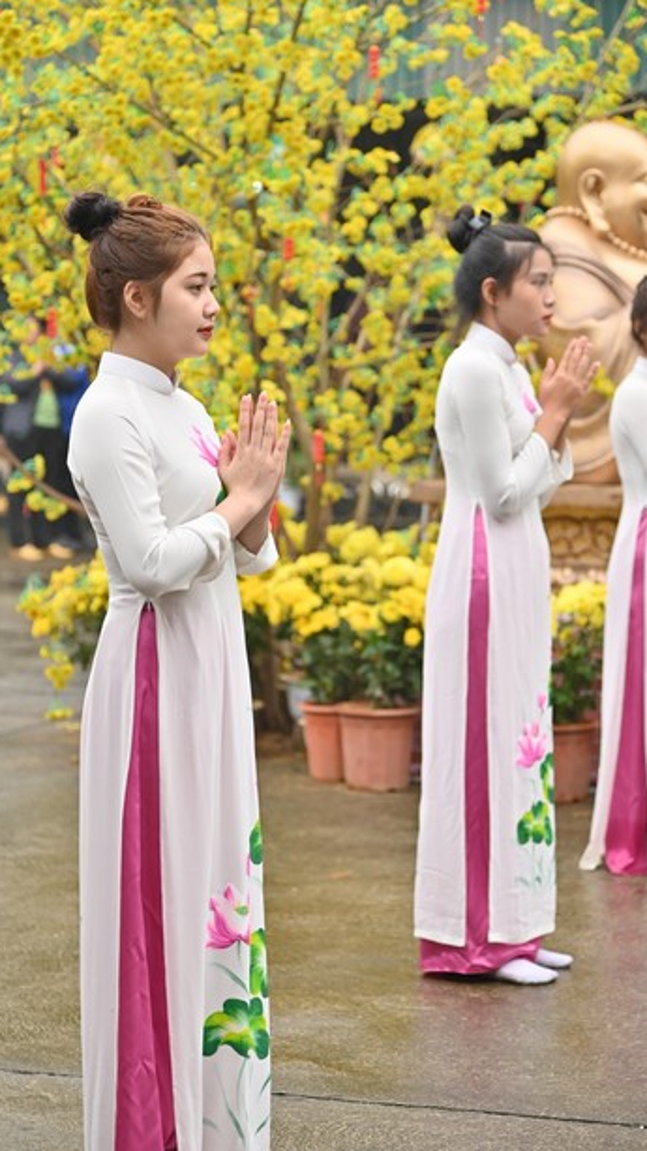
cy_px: 547
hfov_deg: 11.9
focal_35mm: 102
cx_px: 334
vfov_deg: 21.0
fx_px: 3113
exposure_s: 1/100
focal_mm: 92
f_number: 4.5
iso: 100
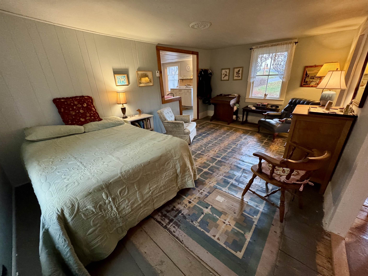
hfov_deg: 102.1
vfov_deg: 85.7
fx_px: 149
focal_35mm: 14
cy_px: 138
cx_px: 184
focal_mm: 2.22
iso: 500
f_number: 2.2
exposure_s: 1/60
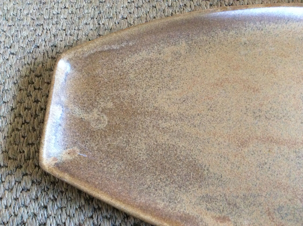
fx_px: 280
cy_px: 113
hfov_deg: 56.9
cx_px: 152
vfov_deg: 44.1
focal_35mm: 32
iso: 320
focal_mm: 3.3
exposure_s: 1/20
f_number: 2.4
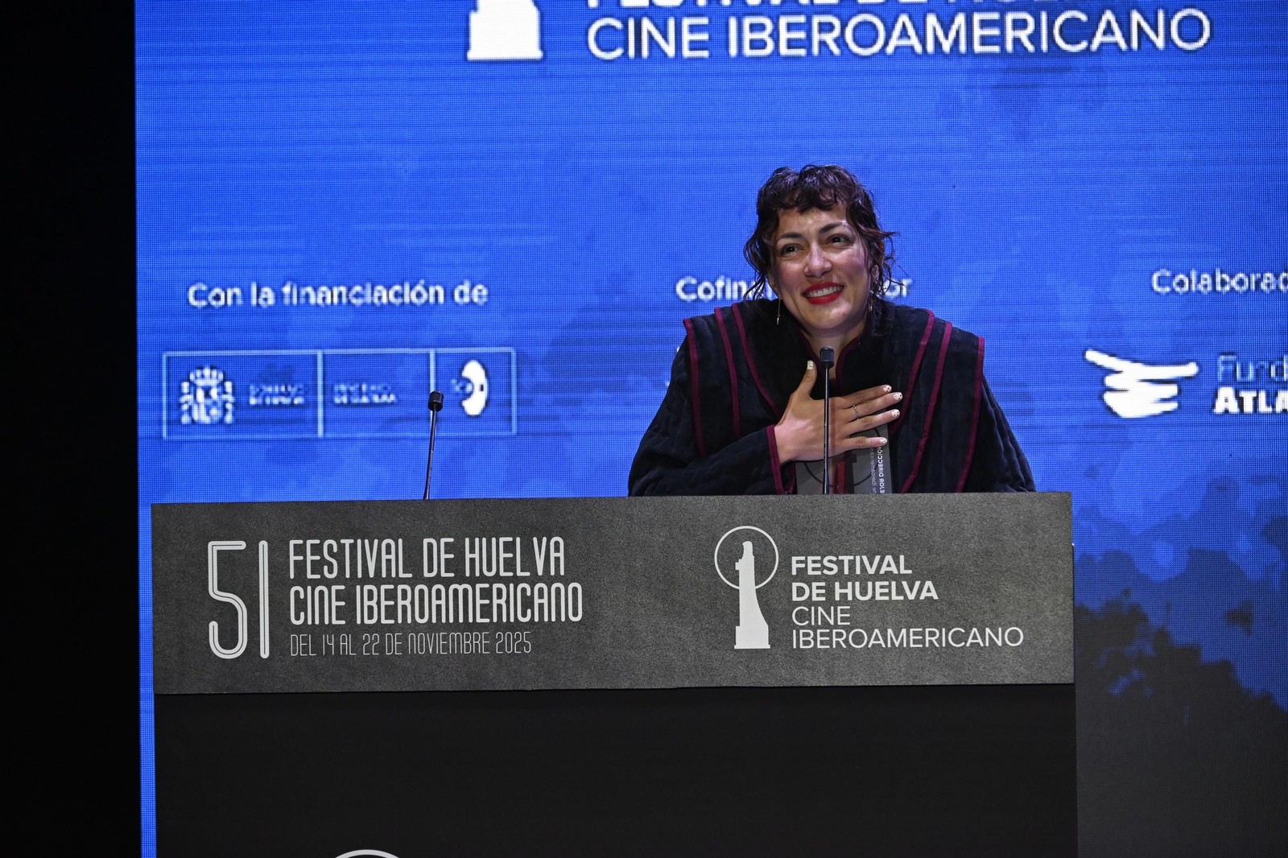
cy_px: 429
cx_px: 644
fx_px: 7243
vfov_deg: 6.8
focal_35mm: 202
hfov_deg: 10.2
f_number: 6.3
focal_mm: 135
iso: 2000
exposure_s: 1/250
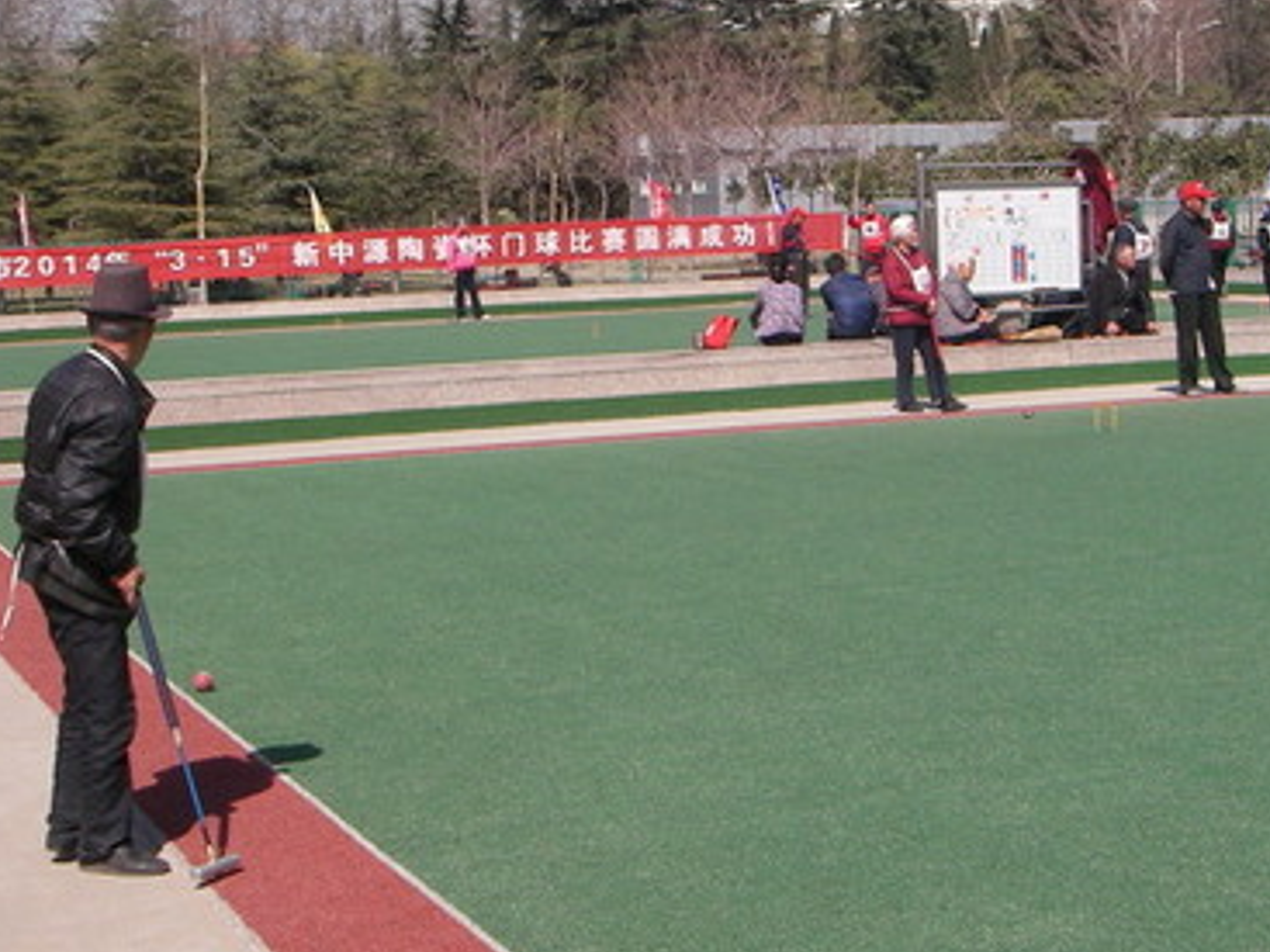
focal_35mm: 72
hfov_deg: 27.0
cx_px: 689
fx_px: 2641
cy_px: 402
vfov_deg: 20.4
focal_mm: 7.3
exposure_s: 1/319
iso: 50
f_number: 6.8
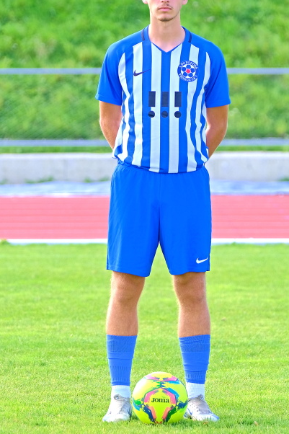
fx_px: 2229
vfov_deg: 11.1
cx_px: 152
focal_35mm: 185
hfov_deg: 7.4
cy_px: 188
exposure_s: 1/680
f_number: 2.8
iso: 320
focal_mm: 106
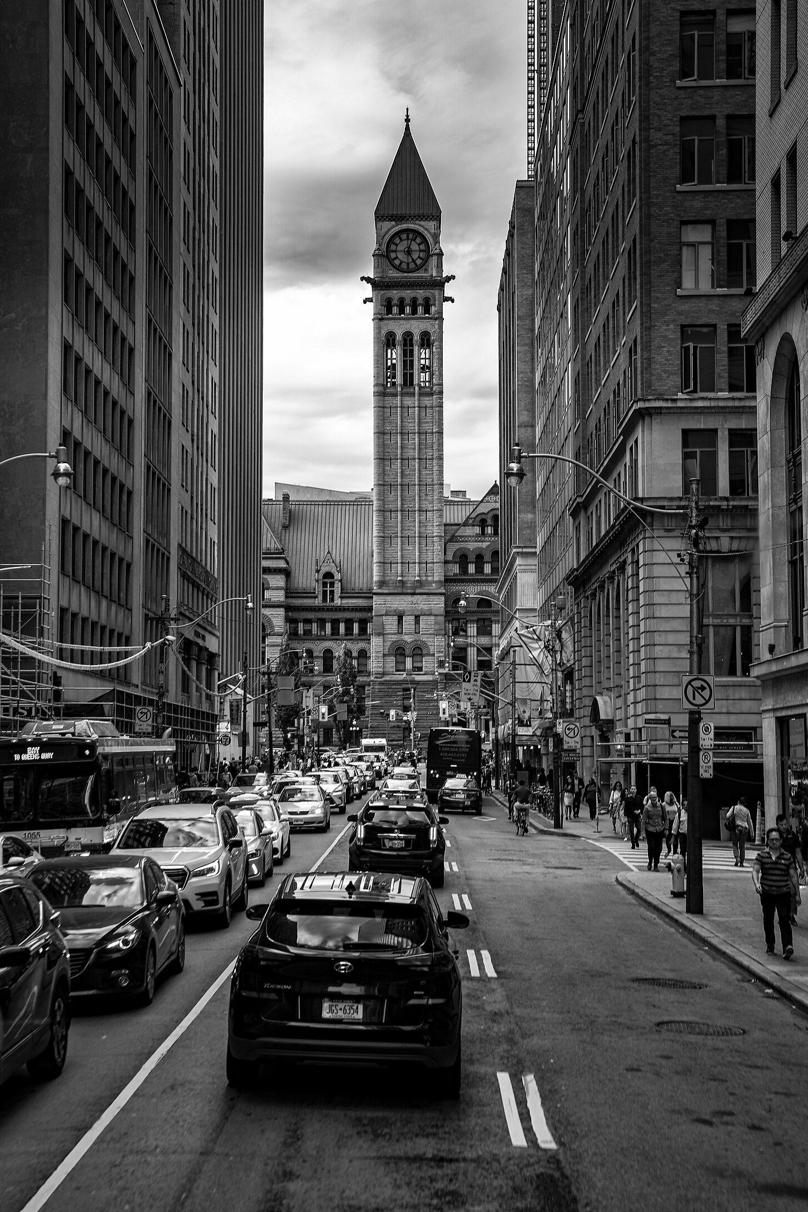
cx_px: 365
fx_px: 1784
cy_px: 578
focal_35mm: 53
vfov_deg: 37.5
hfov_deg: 25.5
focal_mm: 48
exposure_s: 1/125
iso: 100
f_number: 4.5
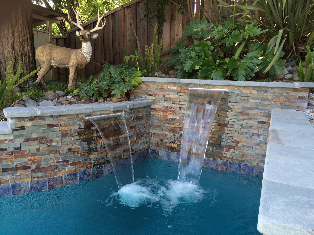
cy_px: 118
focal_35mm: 29
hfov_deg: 61.7
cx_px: 157
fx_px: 263
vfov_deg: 48.2
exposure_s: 1/120
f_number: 2.2
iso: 40
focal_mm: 4.15
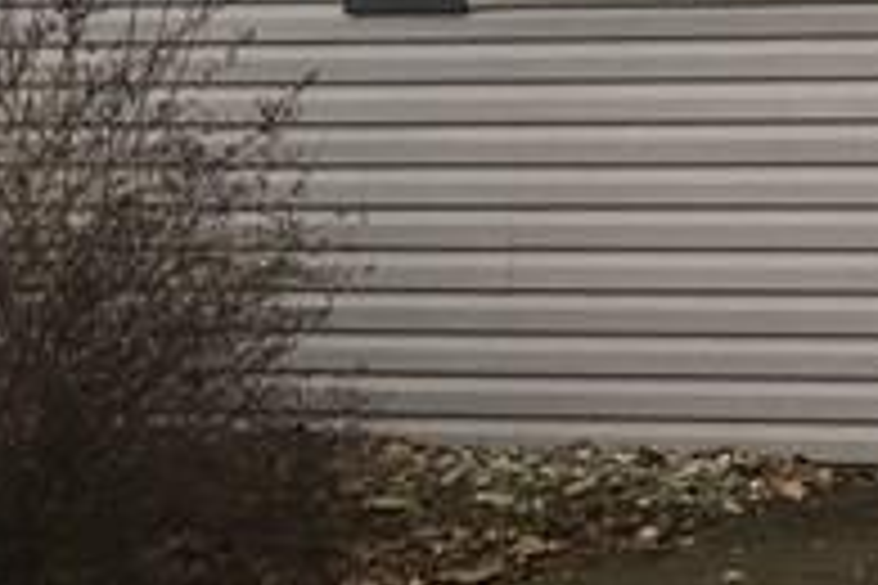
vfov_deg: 8.4
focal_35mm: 158
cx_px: 2026
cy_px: -418
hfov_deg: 11.1
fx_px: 3853
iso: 25
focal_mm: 4.15
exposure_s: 1/129
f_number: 2.2
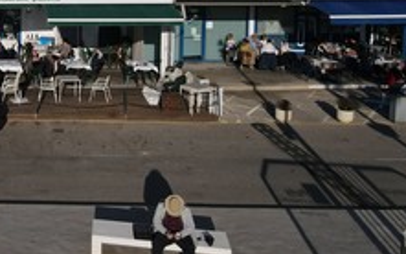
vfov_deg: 23.2
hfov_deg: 34.5
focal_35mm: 53
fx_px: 586
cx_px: -7
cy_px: -10
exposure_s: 1/1500
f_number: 2.8
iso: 100
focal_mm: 4.5
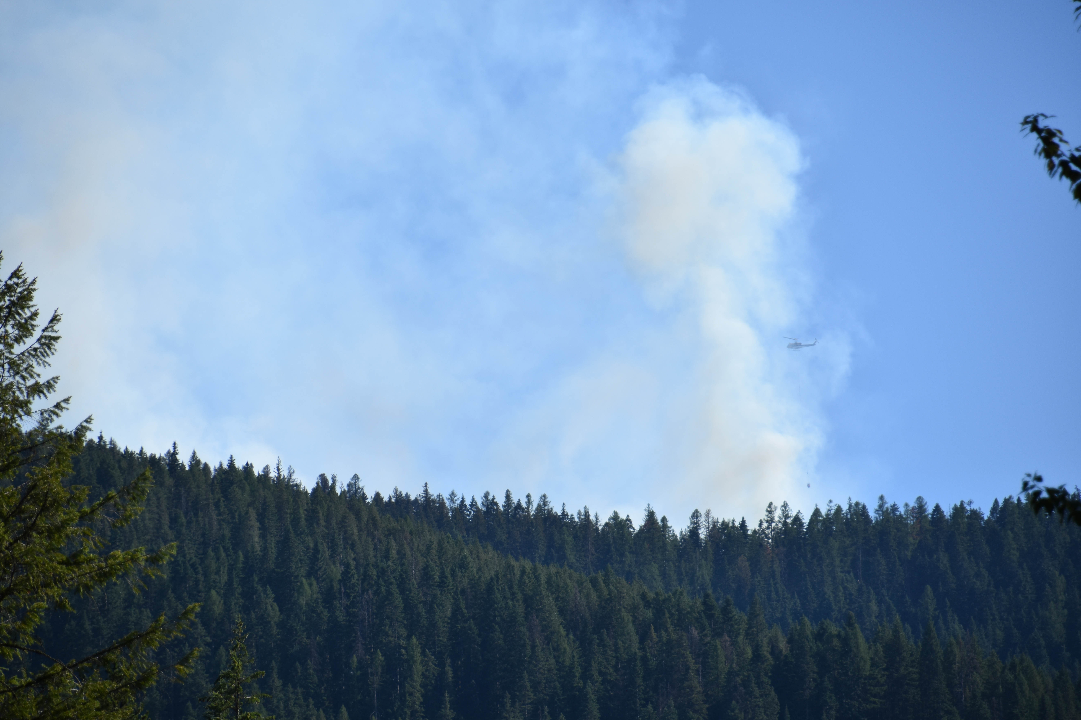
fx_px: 8782
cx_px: 540
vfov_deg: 4.7
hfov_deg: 7.0
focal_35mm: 292
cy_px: 360
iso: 200
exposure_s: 1/1000
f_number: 8
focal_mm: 195
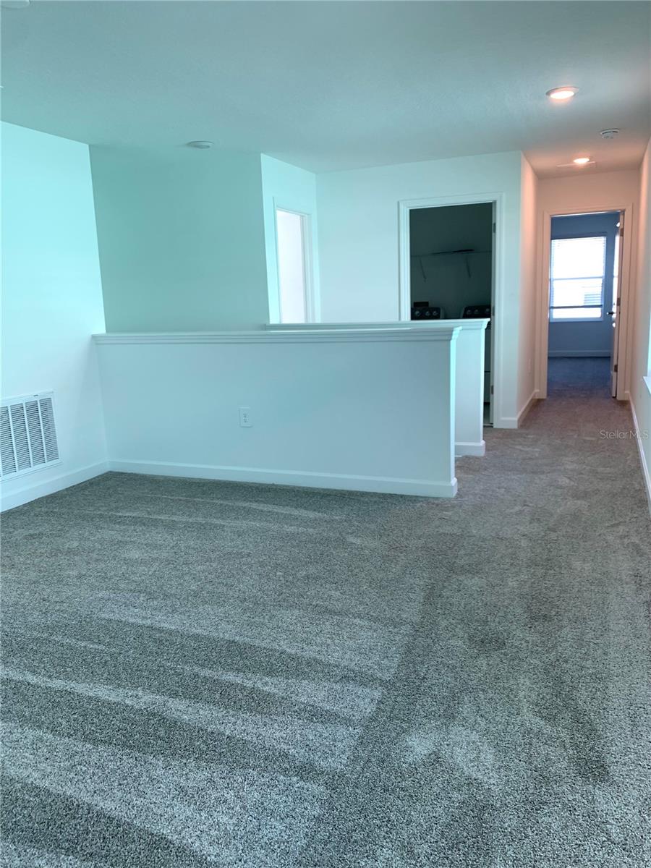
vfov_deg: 67.3
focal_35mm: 26
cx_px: 326
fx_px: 652
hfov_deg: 53.1
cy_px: 434
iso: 80
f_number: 1.8
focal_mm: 4.25
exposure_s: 1/60
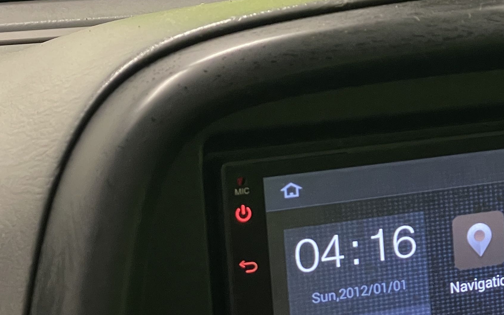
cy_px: 186
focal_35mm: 123
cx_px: 499
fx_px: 1689
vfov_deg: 10.6
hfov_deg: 16.6
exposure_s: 1/50
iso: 250
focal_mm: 6
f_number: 2
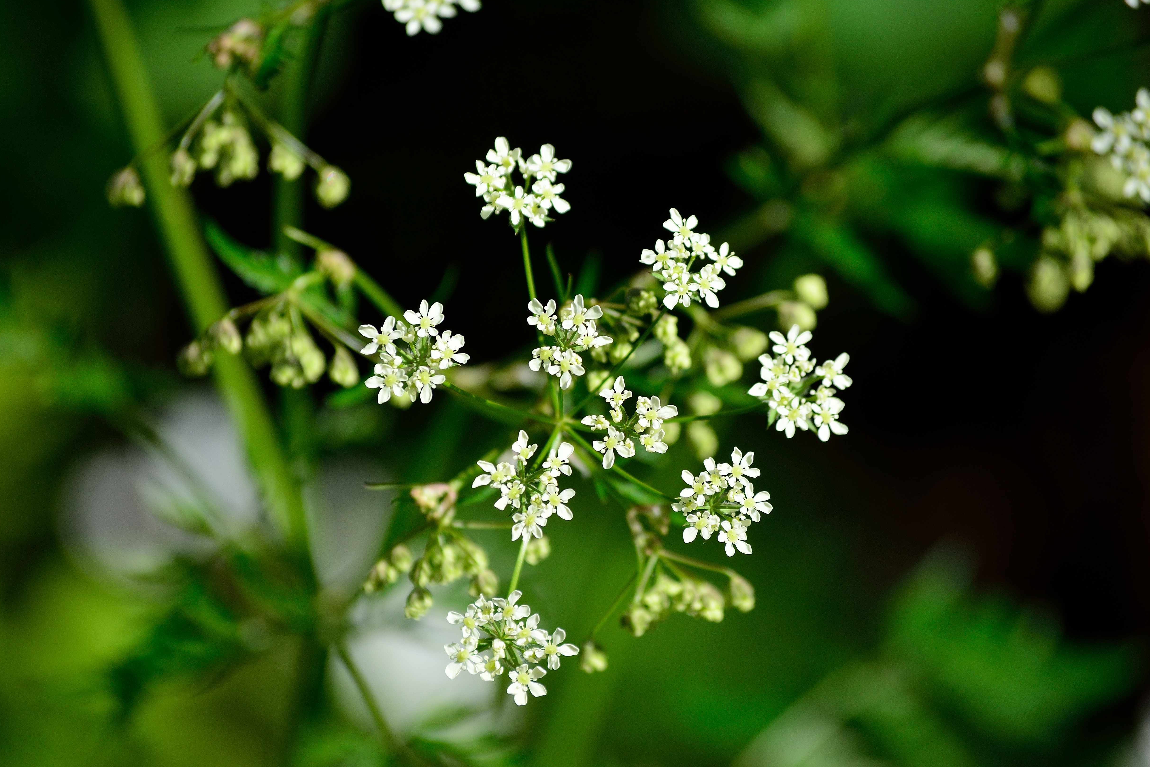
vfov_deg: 6.1
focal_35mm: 227
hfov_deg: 9.1
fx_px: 7251
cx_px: 571
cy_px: 382
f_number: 7.1
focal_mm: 150
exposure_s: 1/800
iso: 200
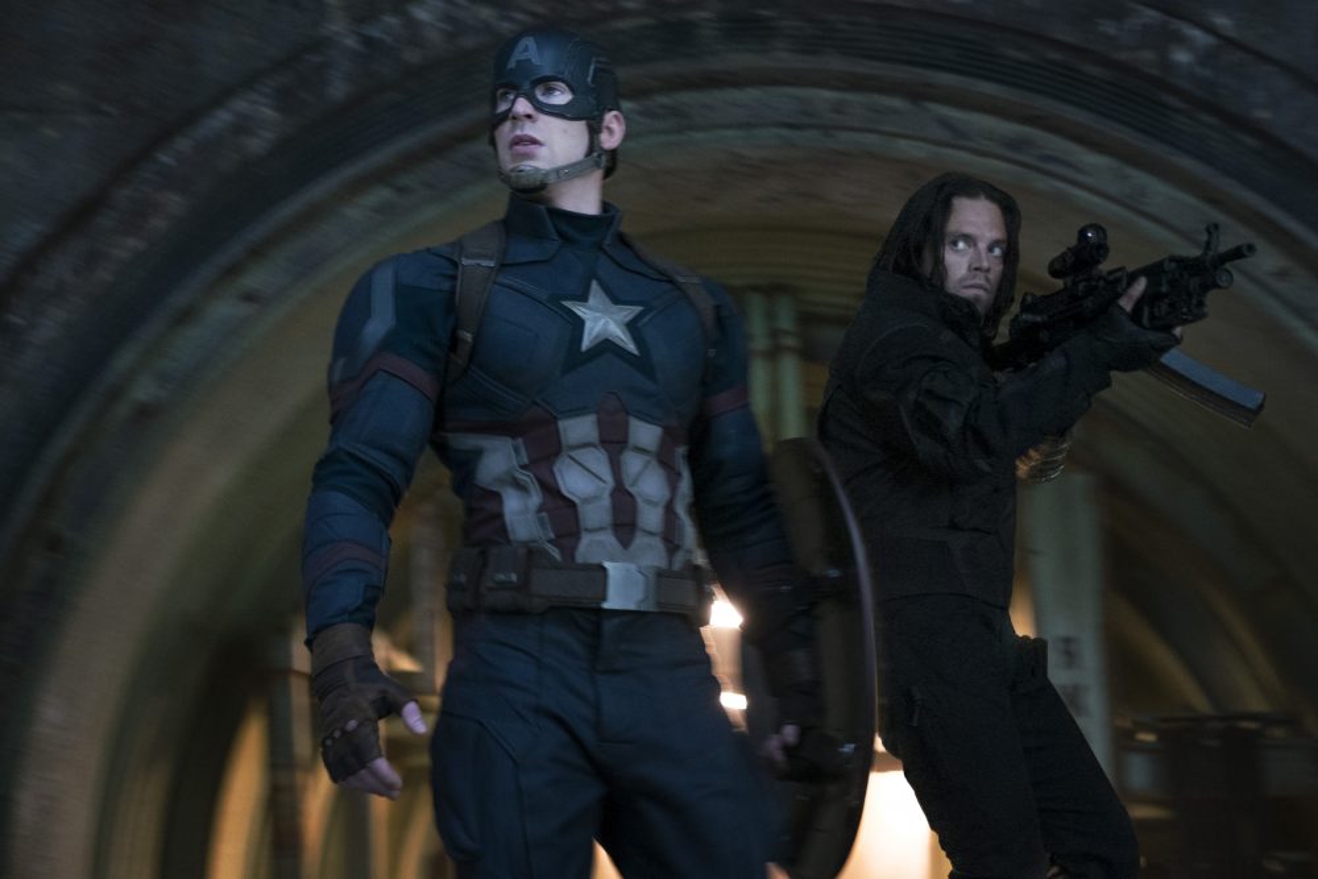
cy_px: 440
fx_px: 2197
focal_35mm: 60
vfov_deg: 22.6
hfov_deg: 33.4
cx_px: 659
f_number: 2.8
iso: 1600
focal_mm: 40.1
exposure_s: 1/20
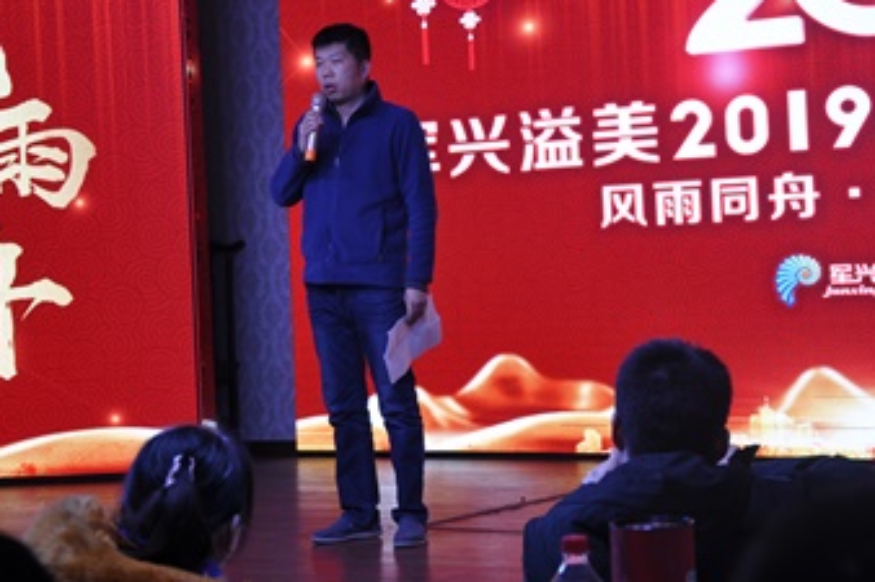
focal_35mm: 100
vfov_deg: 13.7
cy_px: 194
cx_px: 507
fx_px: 2423
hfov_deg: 20.5
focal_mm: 45
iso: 200
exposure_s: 1/40
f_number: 6.3
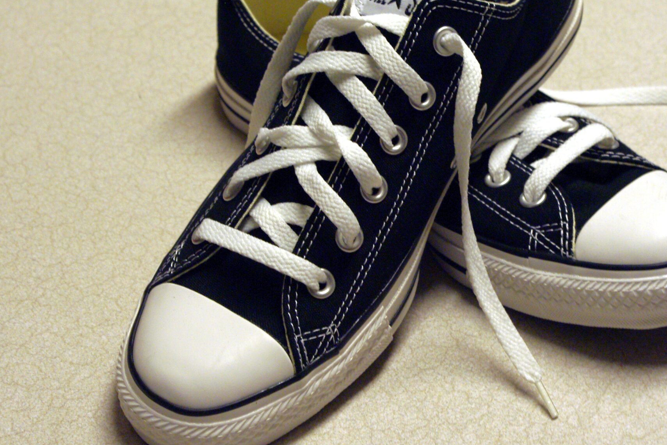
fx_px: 1667
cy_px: 176
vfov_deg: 15.2
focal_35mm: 90
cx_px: 443
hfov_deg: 22.5
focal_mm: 40
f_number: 8
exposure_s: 1/10
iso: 400
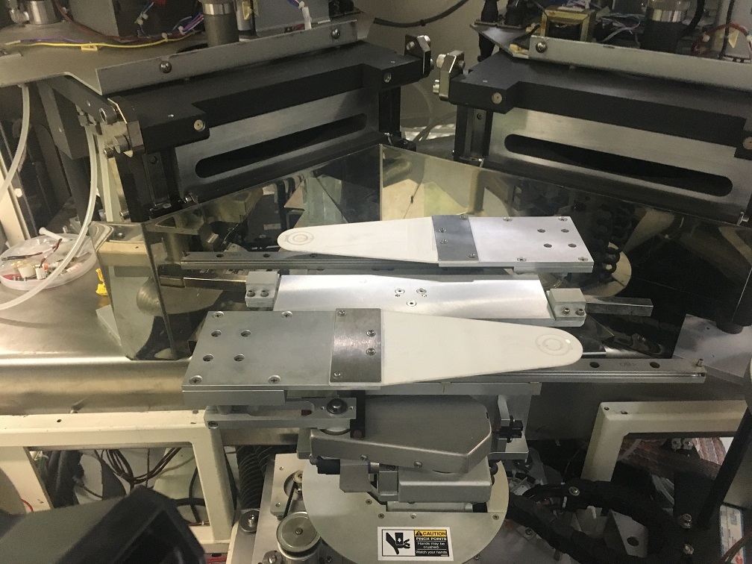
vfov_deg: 48.2
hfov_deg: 61.7
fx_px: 630
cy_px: 282
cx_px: 376
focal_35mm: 29
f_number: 2.2
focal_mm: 4.15
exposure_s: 1/25
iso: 200
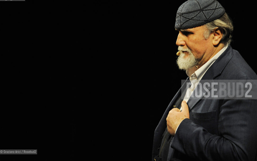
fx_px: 1506
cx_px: 128
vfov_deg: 6.1
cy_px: 75
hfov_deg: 9.8
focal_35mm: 215
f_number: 4
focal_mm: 210
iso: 3200
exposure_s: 1/160
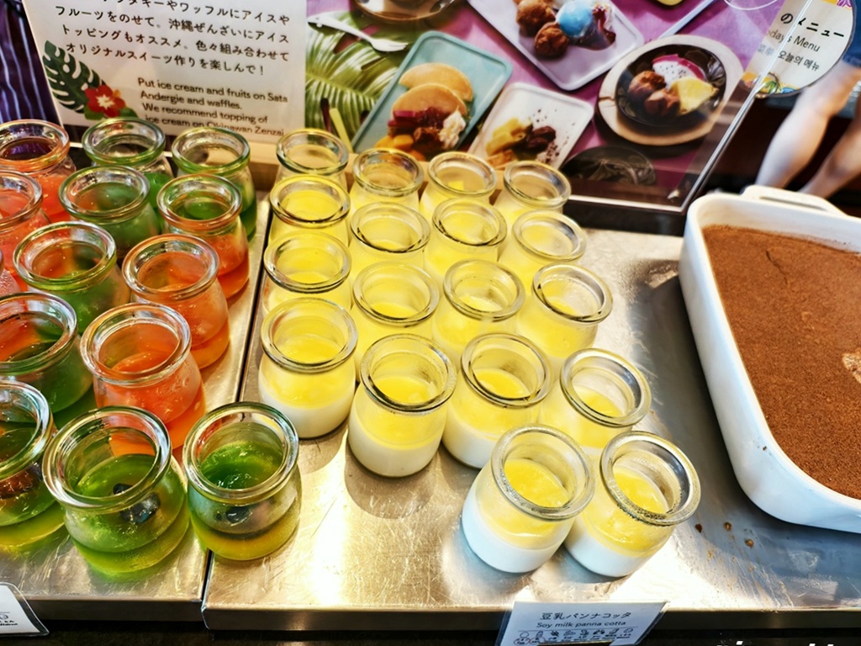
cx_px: 430
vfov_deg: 58.9
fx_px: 572
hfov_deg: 73.9
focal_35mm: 23
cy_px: 323
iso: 263
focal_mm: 6.54
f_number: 1.57
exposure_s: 1/120
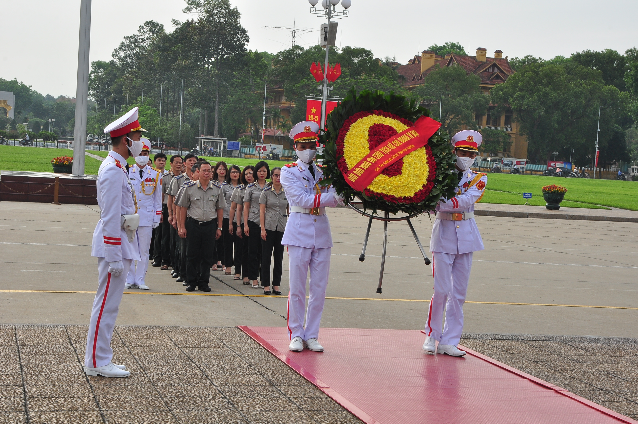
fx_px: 1274
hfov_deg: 28.1
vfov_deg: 18.9
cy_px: 212
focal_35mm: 72
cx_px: 319
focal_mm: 48
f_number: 16
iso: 250
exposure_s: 1/100
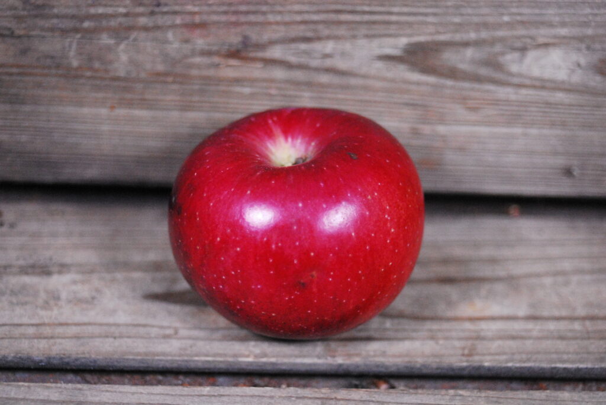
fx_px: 2654
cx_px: 303
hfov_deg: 13.0
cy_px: 202
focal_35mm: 158
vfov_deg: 8.7
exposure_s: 1/1000
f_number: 2.8
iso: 1600
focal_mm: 105
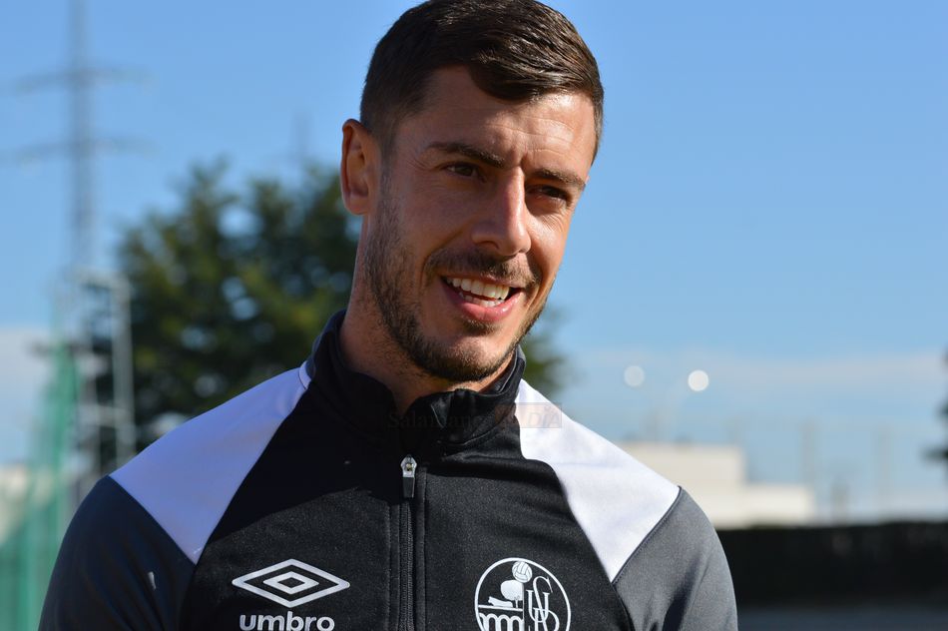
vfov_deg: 10.6
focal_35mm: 129
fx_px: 3395
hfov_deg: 15.9
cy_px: 316
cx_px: 474
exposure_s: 1/1600
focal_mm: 86
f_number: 6.3
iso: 400
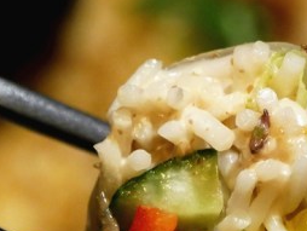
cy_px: 200
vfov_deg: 3.2
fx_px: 4154
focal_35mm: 468
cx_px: 187
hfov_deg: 4.2
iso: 2500
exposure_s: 1/25
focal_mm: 84
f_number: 5.4
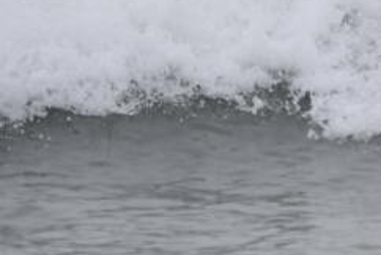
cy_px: -160
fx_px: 31523
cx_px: 668
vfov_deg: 0.5
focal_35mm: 2975
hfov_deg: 0.7
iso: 320
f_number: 8
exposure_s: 1/1000
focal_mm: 600
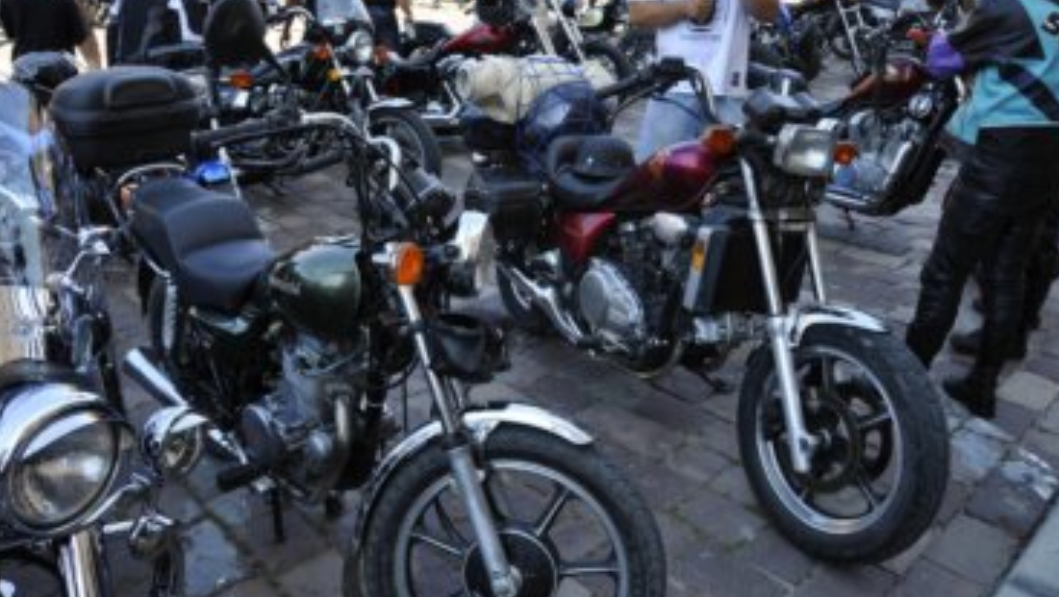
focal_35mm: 30
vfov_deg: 38.9
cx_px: 545
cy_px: 241
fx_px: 843
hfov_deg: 64.3
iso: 200
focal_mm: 18
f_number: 9
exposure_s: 1/80
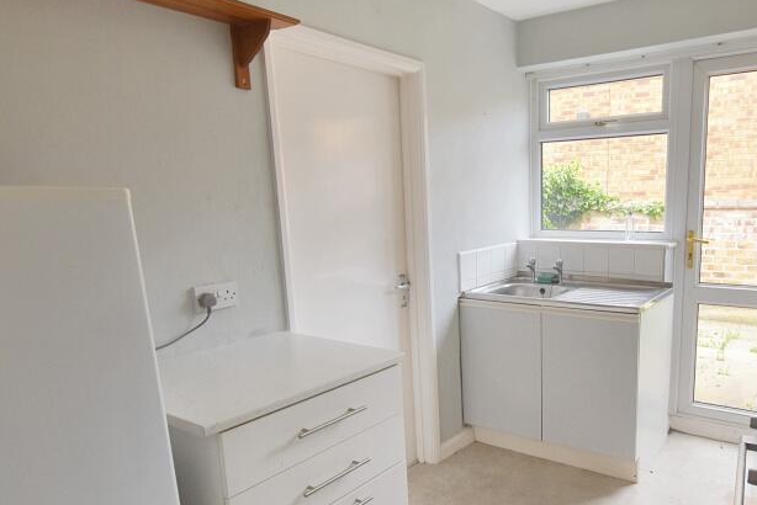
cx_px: 492
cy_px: 296
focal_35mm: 25
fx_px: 526
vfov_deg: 51.1
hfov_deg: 69.8
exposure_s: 1/250
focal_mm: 10
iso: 400
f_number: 5
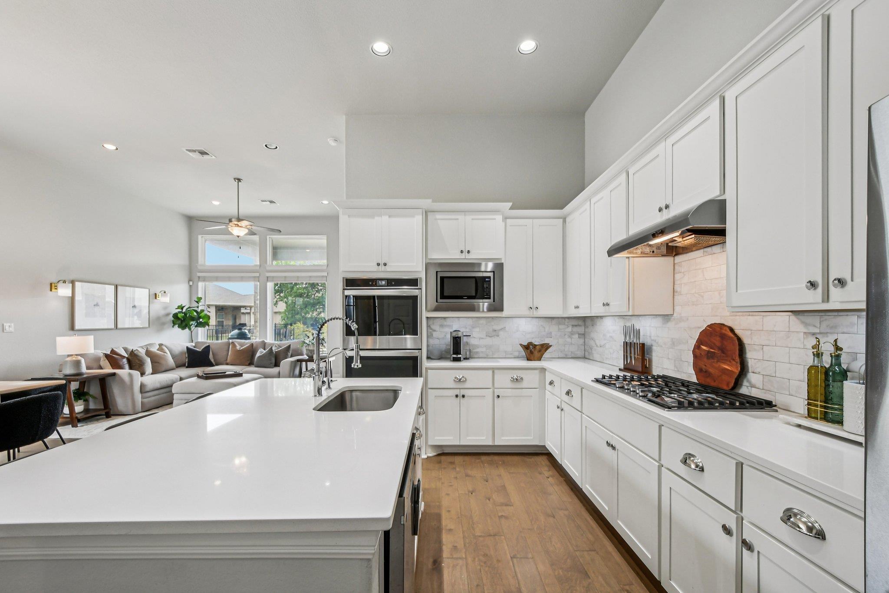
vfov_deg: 77.3
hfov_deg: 100.4
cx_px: 444
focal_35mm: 15
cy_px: 296
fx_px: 370
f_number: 8
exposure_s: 1/60
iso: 400
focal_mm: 10
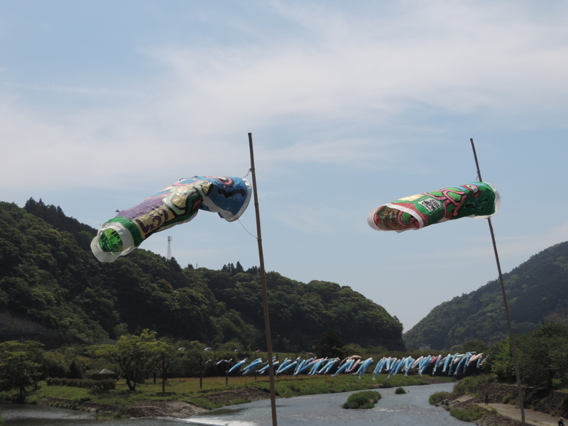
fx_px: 771
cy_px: 213
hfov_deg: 40.4
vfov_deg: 30.9
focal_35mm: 47
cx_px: 284
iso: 80
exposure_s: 1/1600
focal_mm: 8.3
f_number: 3.5
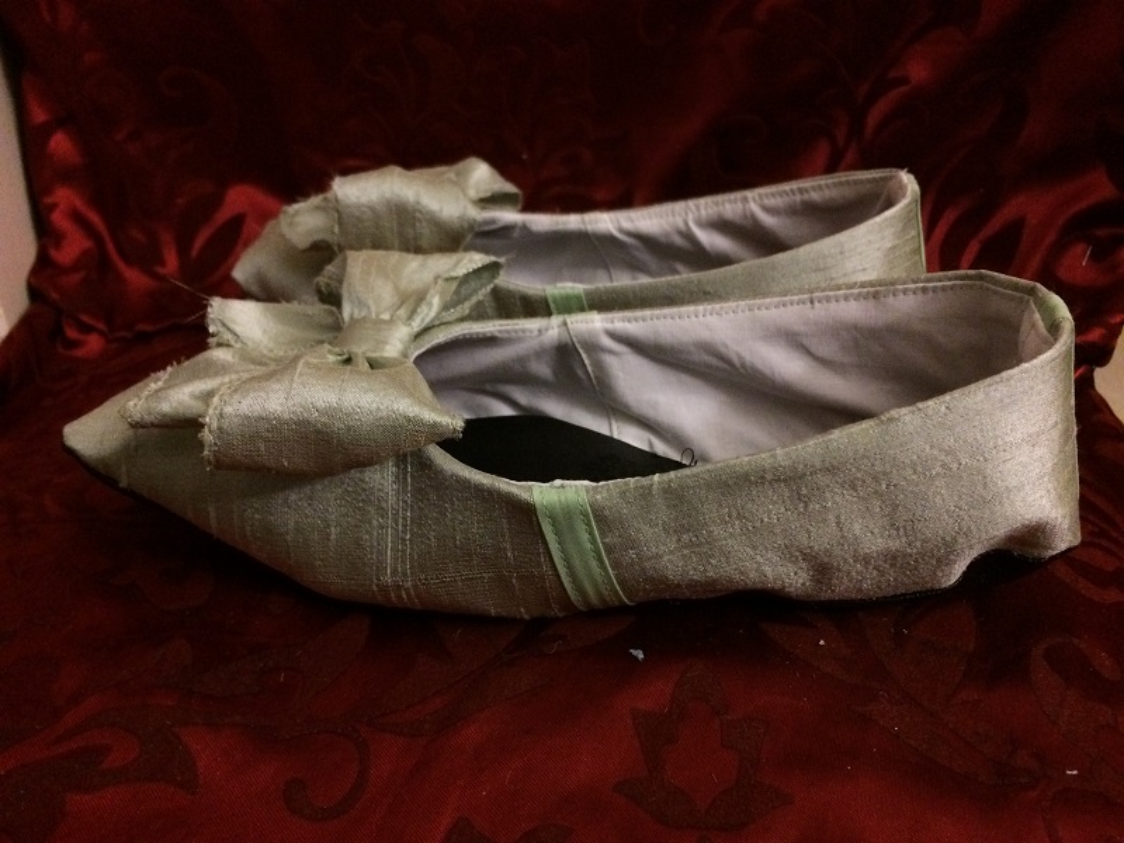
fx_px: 942
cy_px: 422
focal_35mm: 29
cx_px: 562
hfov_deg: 61.7
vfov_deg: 48.2
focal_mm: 4.15
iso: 320
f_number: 2.2
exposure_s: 1/20
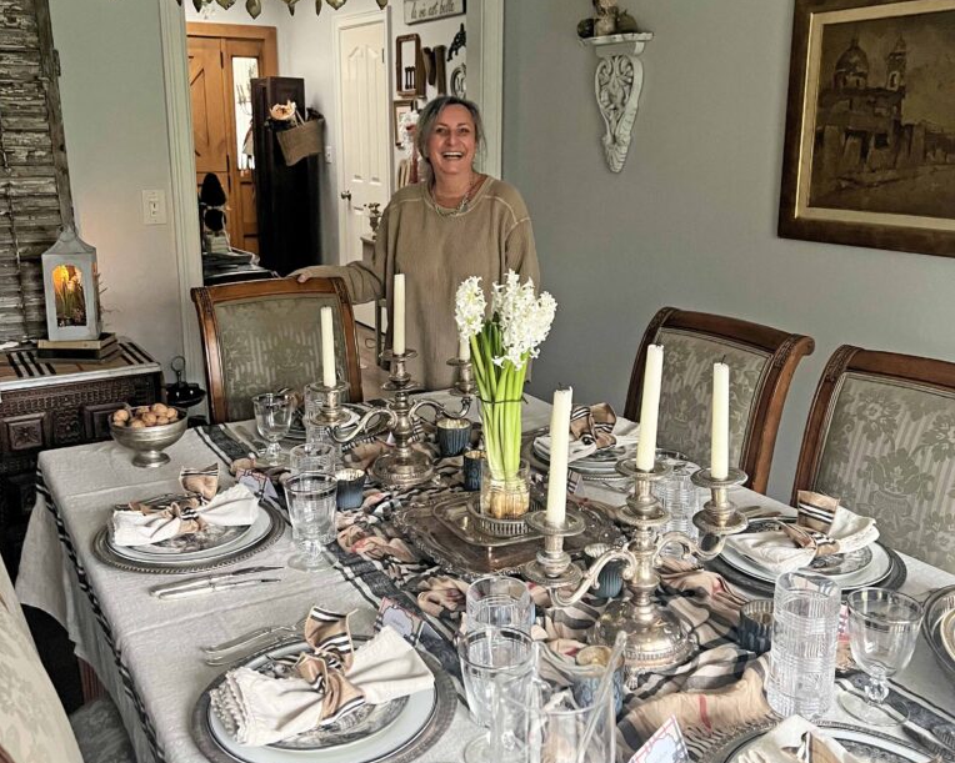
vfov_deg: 43.3
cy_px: 352
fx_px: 961
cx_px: 476
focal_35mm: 34
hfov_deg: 52.8
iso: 640
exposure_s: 1/32
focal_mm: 5.7
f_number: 1.5
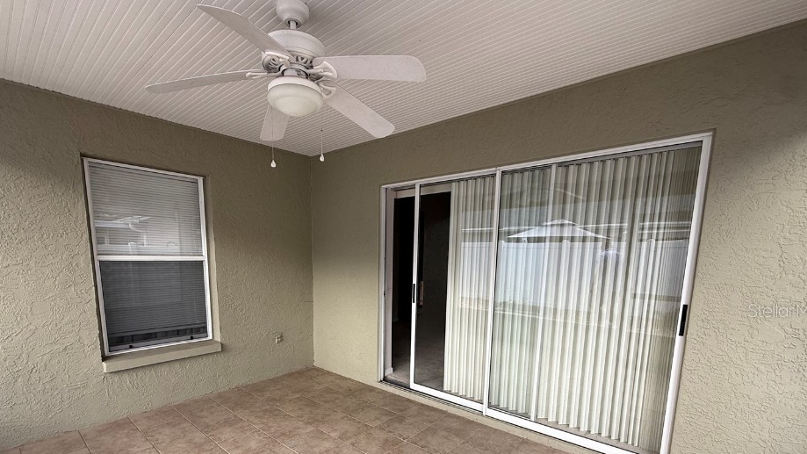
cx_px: 381
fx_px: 364
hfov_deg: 95.8
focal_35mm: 17
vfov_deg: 62.0
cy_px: 310
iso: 50
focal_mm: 2.22
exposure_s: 1/99
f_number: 2.2
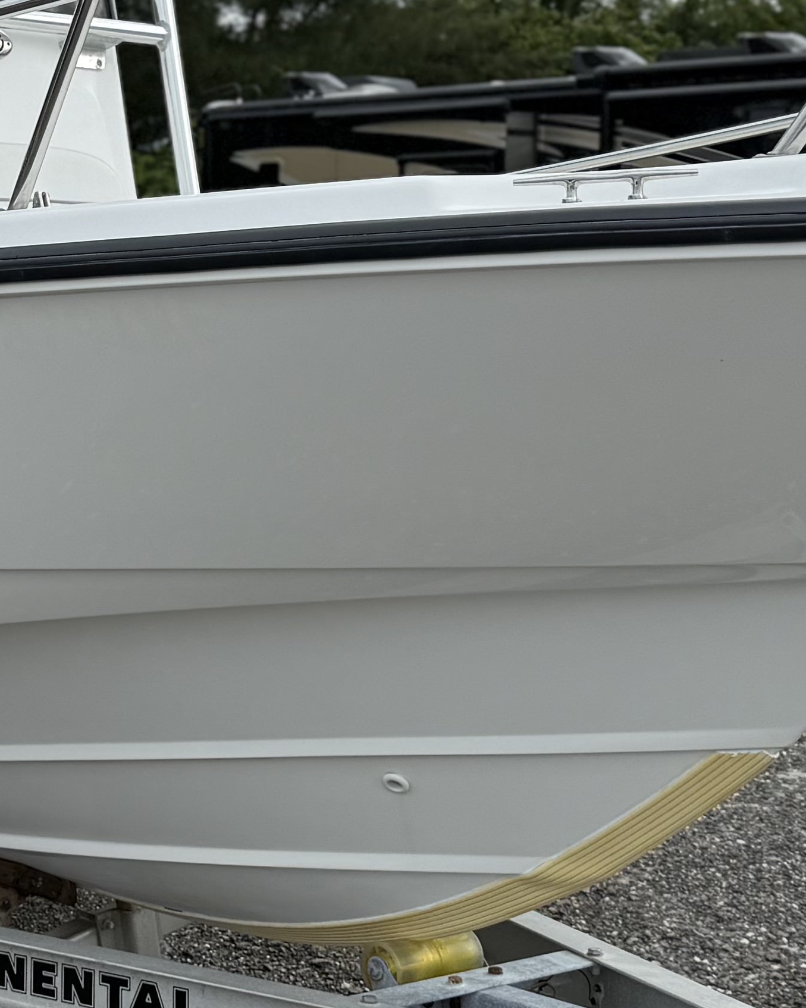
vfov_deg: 24.0
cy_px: 338
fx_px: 2356
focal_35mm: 79
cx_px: -32
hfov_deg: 18.8
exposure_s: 1/4673
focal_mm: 6.76
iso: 80
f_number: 1.78
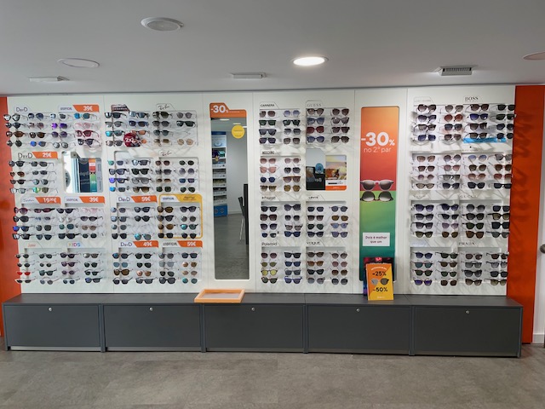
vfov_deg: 53.1
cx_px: 272
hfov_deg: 67.3
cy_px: 204
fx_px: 409
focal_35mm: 26
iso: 32
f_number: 1.6
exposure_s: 1/102
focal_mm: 4.2
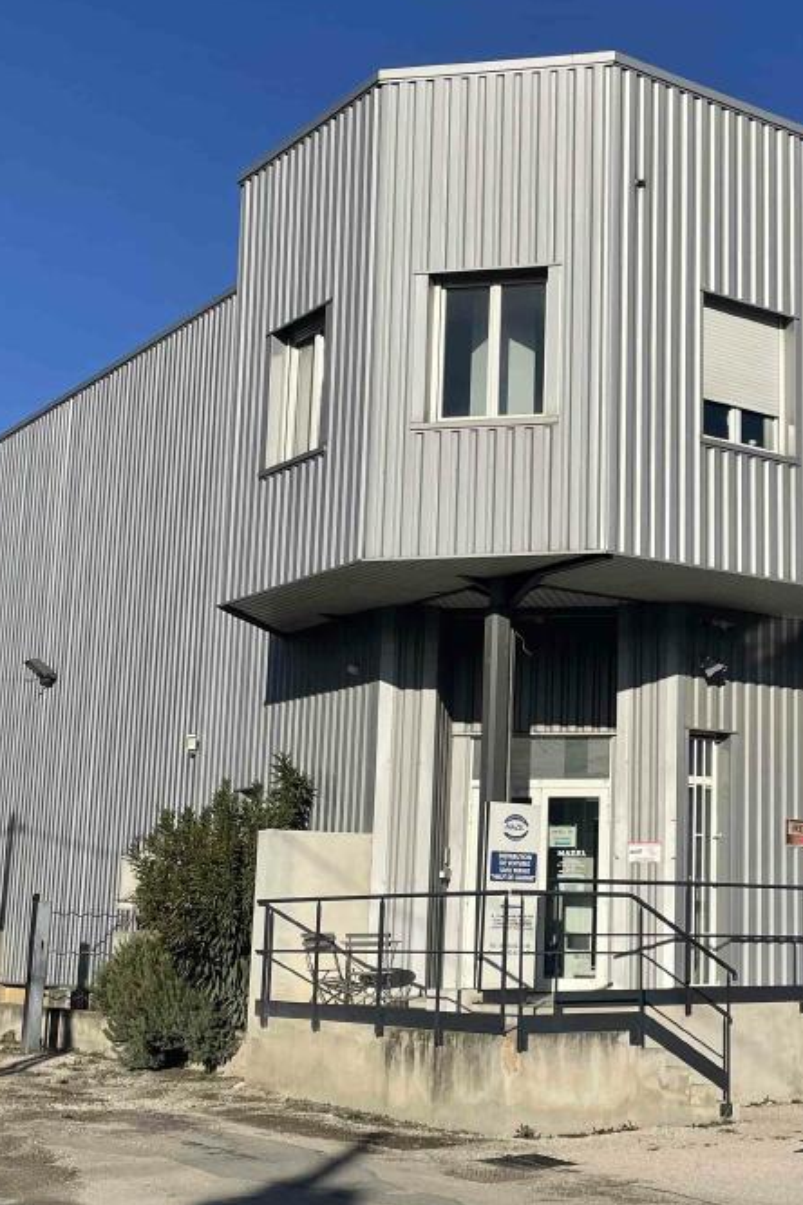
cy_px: 613
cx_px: 685
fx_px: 1740
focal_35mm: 52
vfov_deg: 38.2
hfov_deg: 25.4
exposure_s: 1/6897
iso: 32
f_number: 1.6
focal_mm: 4.2
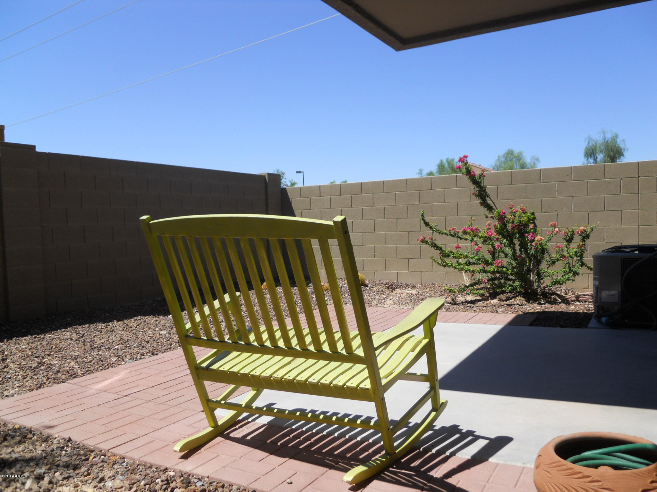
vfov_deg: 49.7
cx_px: 328
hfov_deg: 63.4
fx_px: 531
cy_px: 246
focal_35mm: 28
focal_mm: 5
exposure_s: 1/320
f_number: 5.4
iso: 80
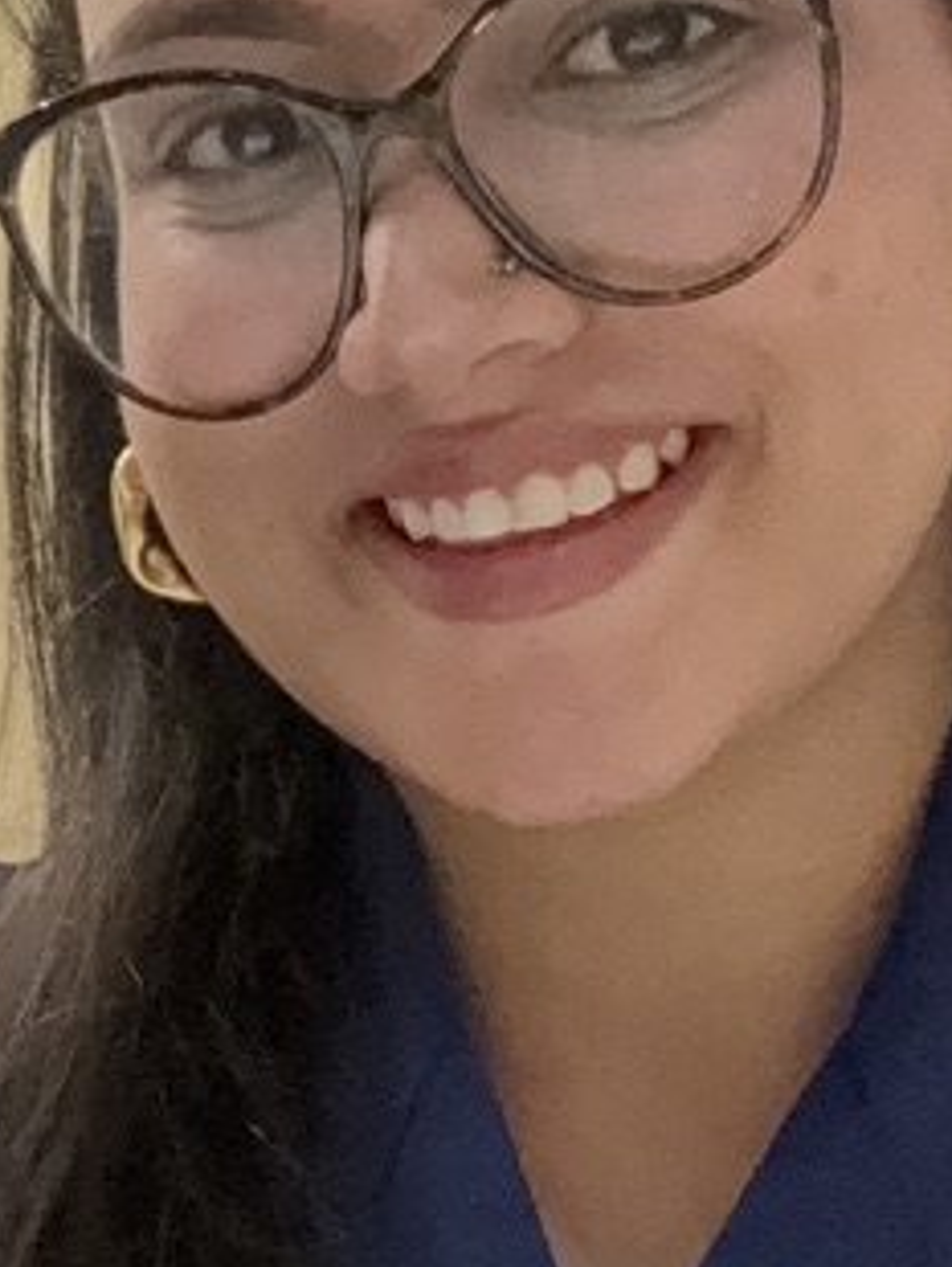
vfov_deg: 19.4
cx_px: 404
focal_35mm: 99
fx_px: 3625
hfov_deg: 15.0
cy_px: 1148
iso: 640
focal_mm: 2.69
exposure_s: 1/17
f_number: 1.9
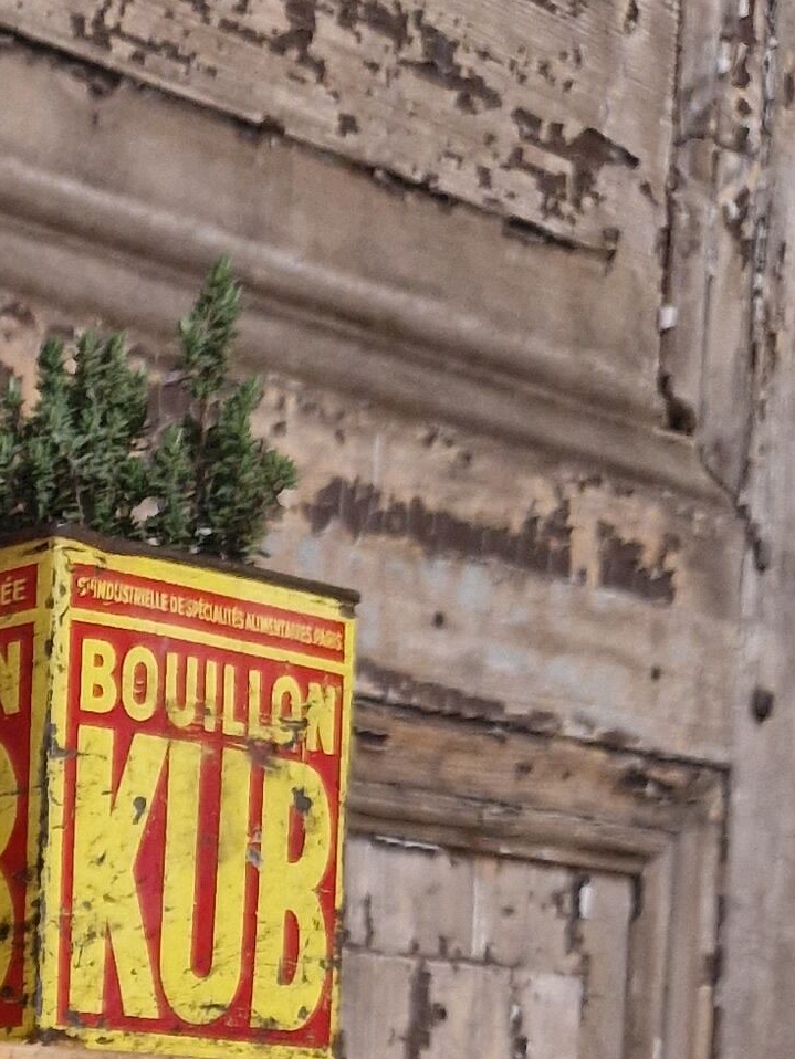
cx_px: -627
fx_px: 2938
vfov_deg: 17.9
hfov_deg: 13.8
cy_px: 1674
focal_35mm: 96
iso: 320
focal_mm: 5.4
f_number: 1.8
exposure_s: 1/100
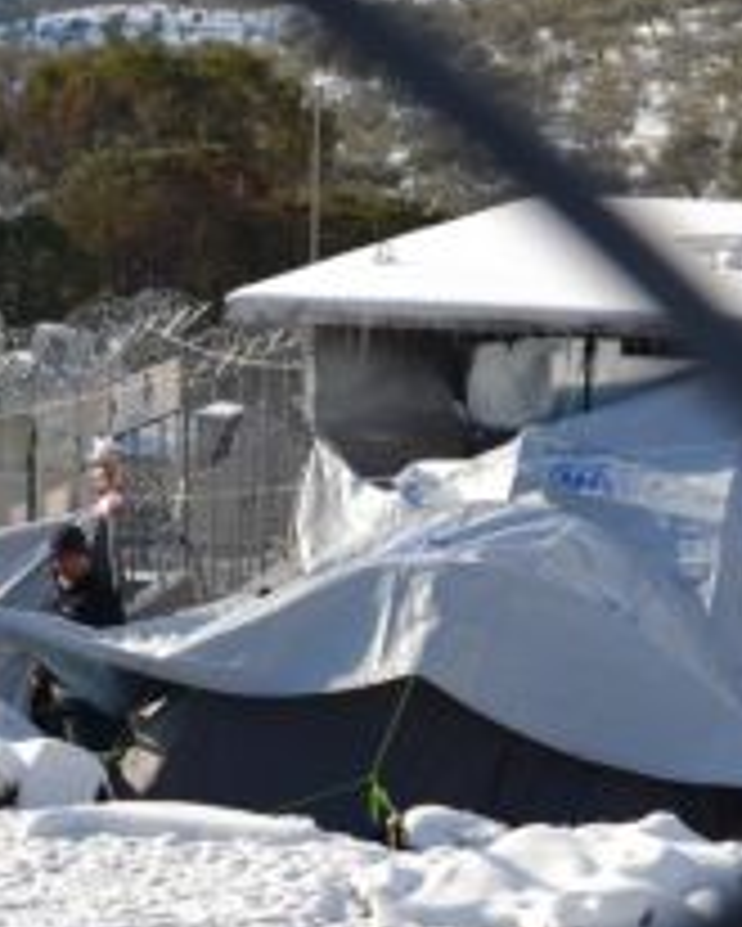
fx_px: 3002
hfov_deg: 14.1
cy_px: 677
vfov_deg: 17.5
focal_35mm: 109
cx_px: 351
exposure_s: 1/250
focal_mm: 25
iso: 100
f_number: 8
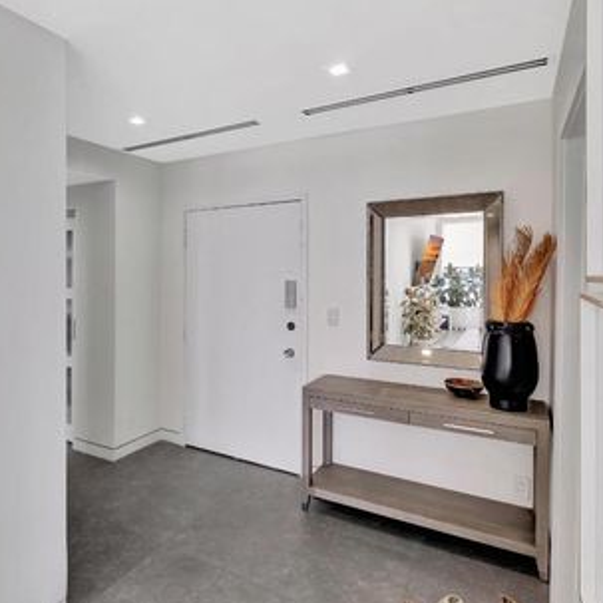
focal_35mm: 21
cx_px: 251
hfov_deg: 71.6
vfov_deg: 72.0
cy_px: 280
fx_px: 414
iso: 1600
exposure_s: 1/80
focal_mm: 10
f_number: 5.6
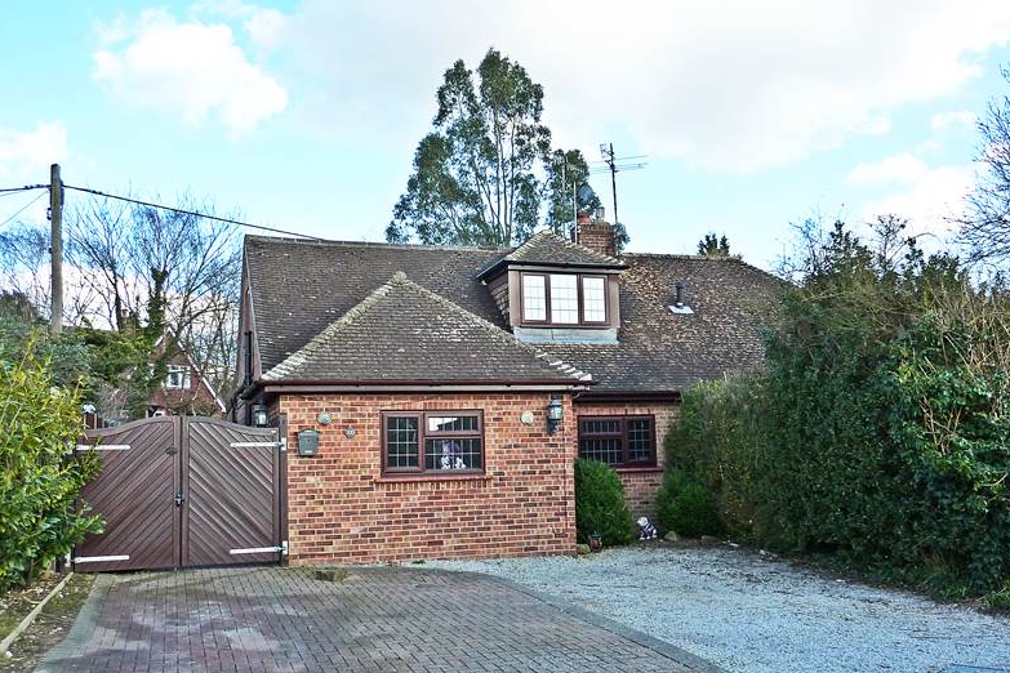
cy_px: 362
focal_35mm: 34
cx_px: 500
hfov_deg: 55.8
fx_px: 954
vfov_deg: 38.9
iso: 125
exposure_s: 1/250
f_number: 4
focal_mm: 5.3
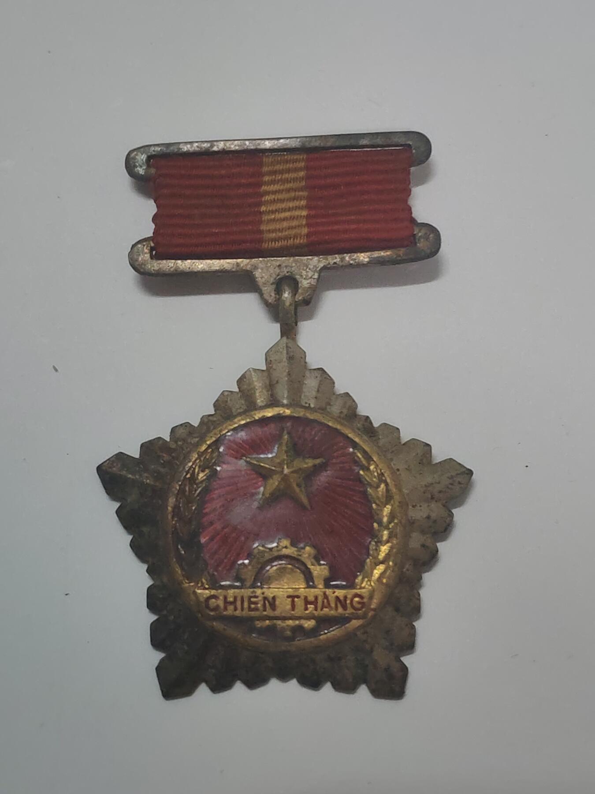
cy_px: 397
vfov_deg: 28.6
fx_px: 1558
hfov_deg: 21.6
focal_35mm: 68
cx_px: 298
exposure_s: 1/33
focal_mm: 5.52
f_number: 1.95
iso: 500
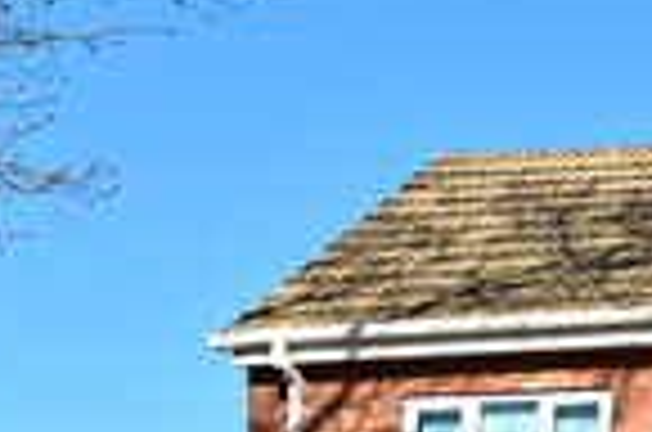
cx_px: 1088
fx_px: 2230
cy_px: 875
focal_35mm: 123
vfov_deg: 10.2
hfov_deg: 14.9
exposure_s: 1/250
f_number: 8
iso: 100
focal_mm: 17
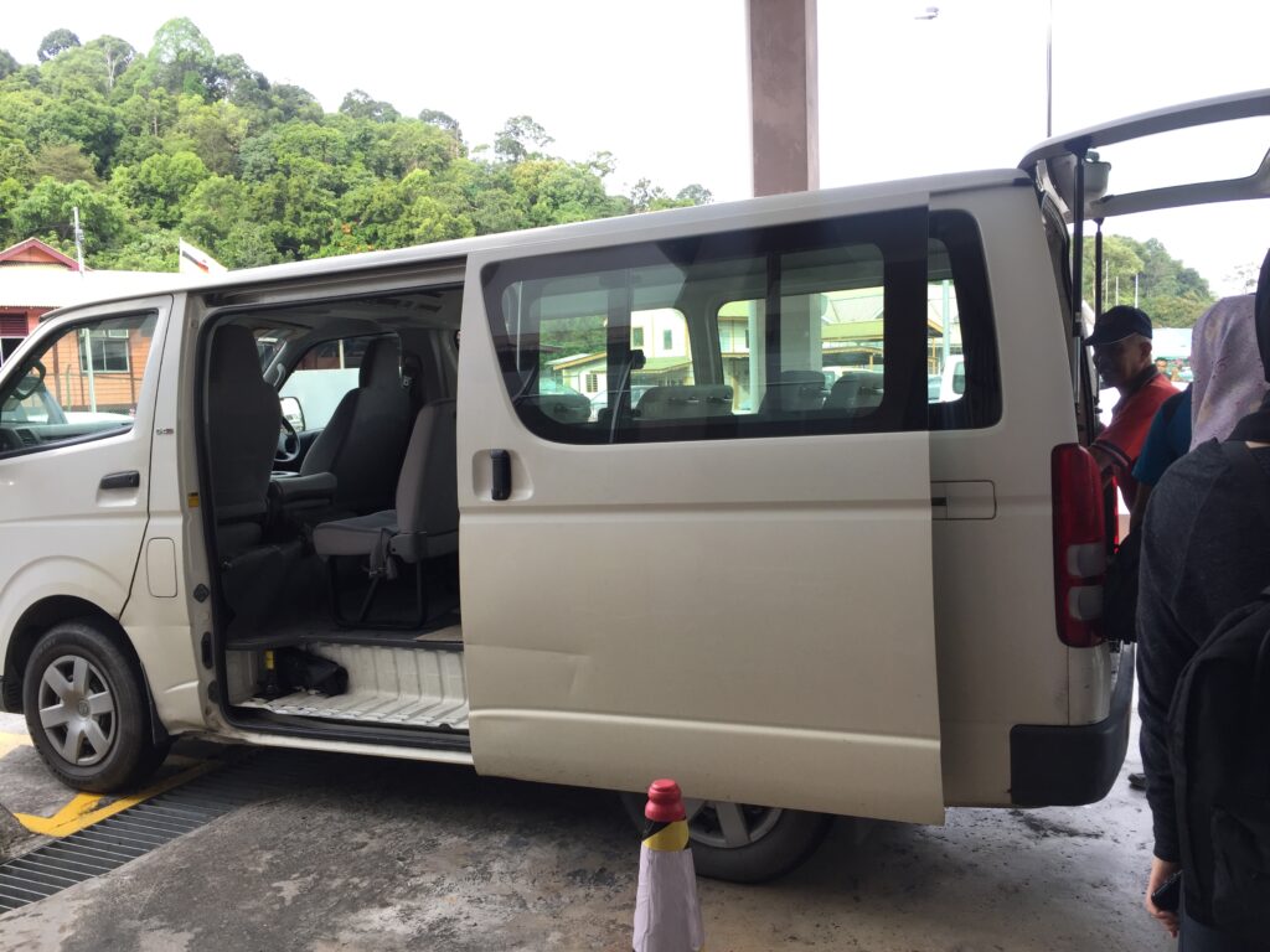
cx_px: 635
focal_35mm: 29
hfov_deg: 61.7
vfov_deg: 48.2
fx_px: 1064
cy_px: 476
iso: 32
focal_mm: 4.15
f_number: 2.2
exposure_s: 1/148
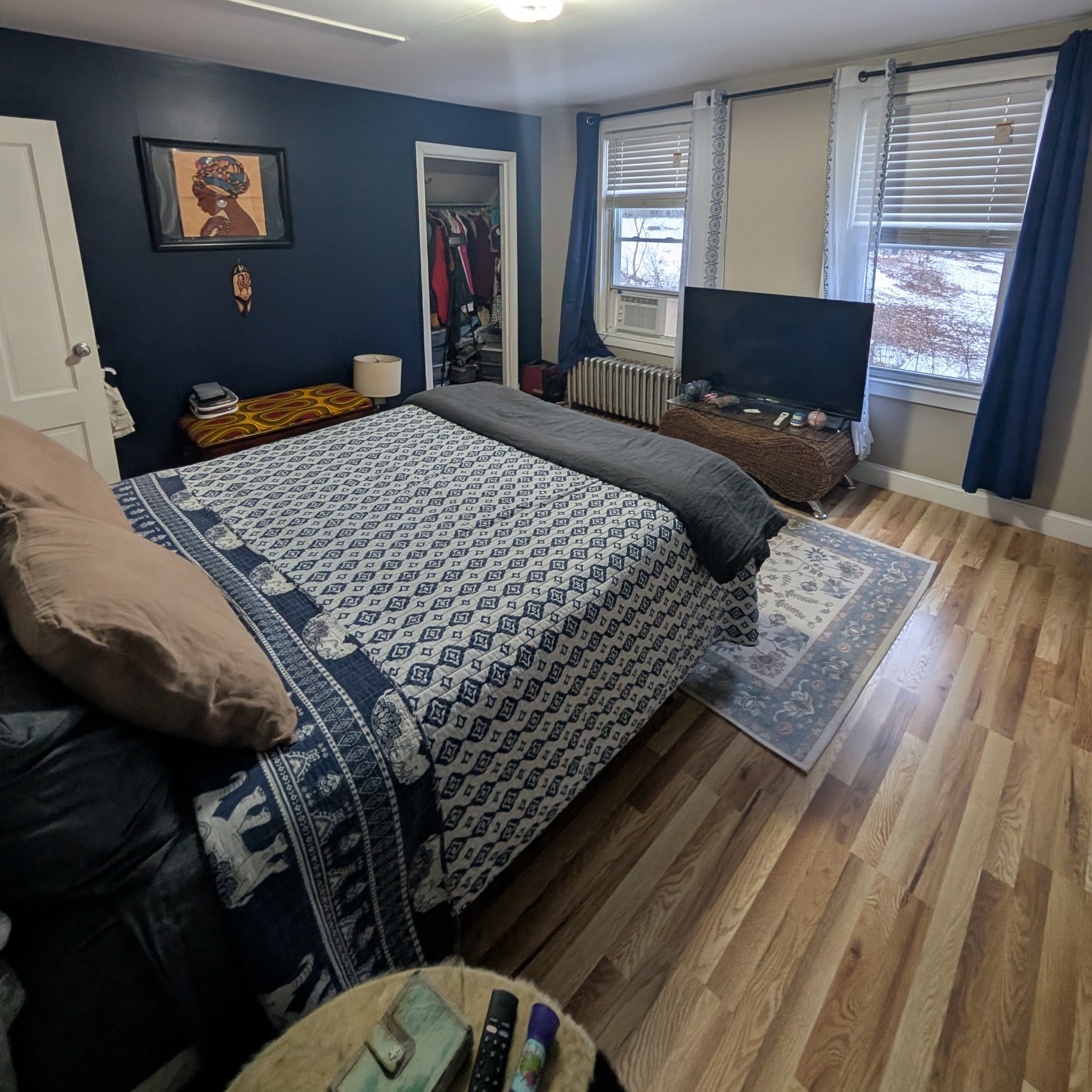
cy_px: 360
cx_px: 566
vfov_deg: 87.7
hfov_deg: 91.1
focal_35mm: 15
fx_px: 535
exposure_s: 1/24
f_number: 1.7
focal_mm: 2.02
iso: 124
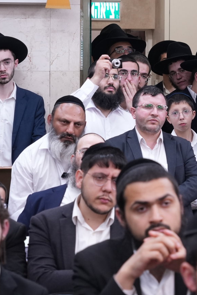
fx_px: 1297
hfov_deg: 8.6
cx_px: 213
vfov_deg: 13.0
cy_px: 137
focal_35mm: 158
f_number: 7.1
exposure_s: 1/125
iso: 4000
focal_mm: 98
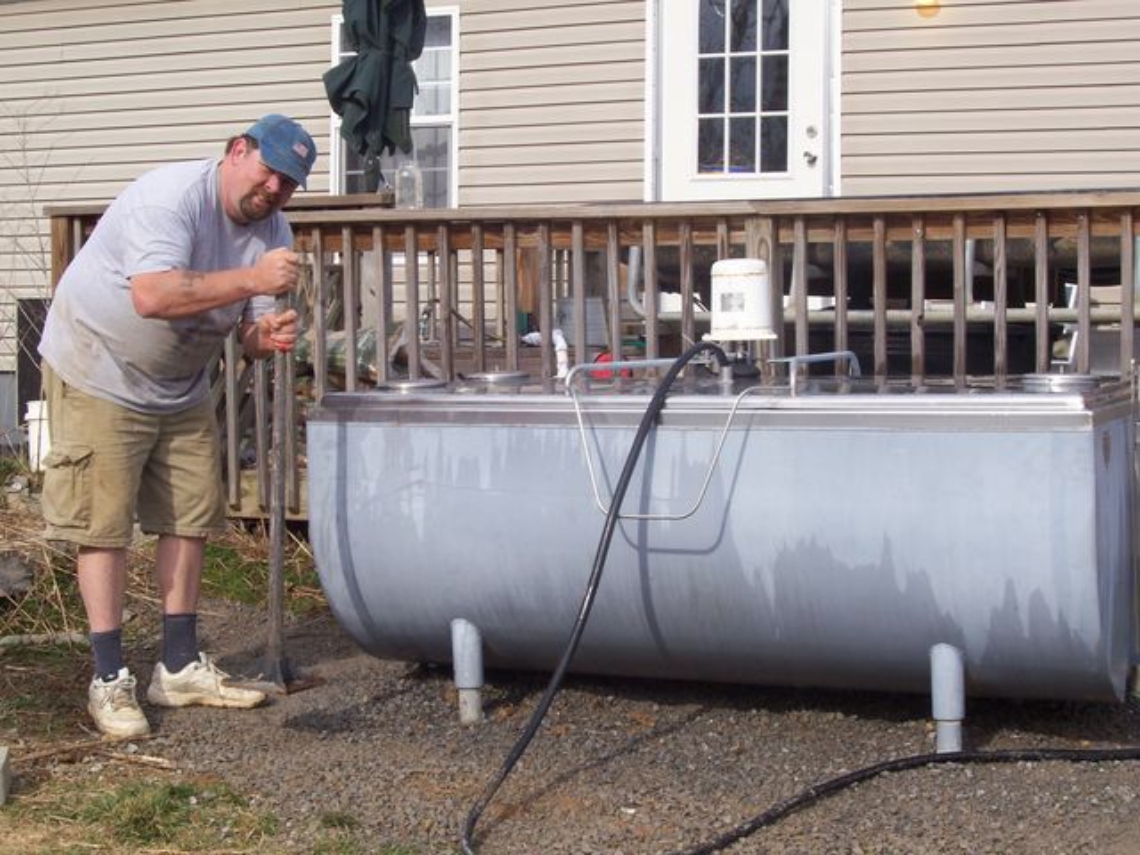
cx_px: 570
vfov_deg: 22.6
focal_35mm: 65
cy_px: 428
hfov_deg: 29.8
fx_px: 2141
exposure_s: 1/215
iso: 80
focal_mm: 10.8
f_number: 6.8
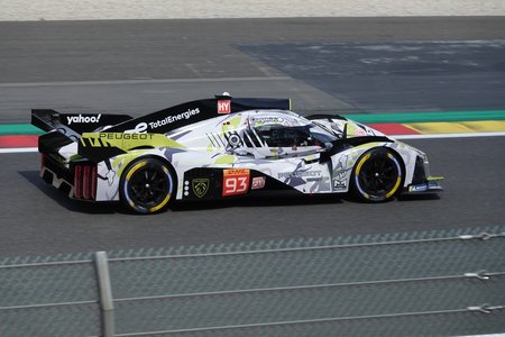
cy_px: 168
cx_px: 252
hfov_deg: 11.6
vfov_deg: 7.8
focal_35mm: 177
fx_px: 2483
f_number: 4.5
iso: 160
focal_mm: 64.84
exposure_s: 1/800
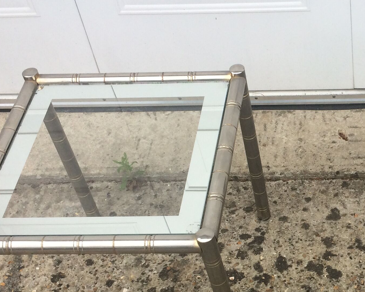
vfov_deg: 22.4
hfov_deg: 27.0
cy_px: 193
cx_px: 328
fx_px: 735
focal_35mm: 68
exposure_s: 1/446
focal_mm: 4.15
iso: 32
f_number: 2.2
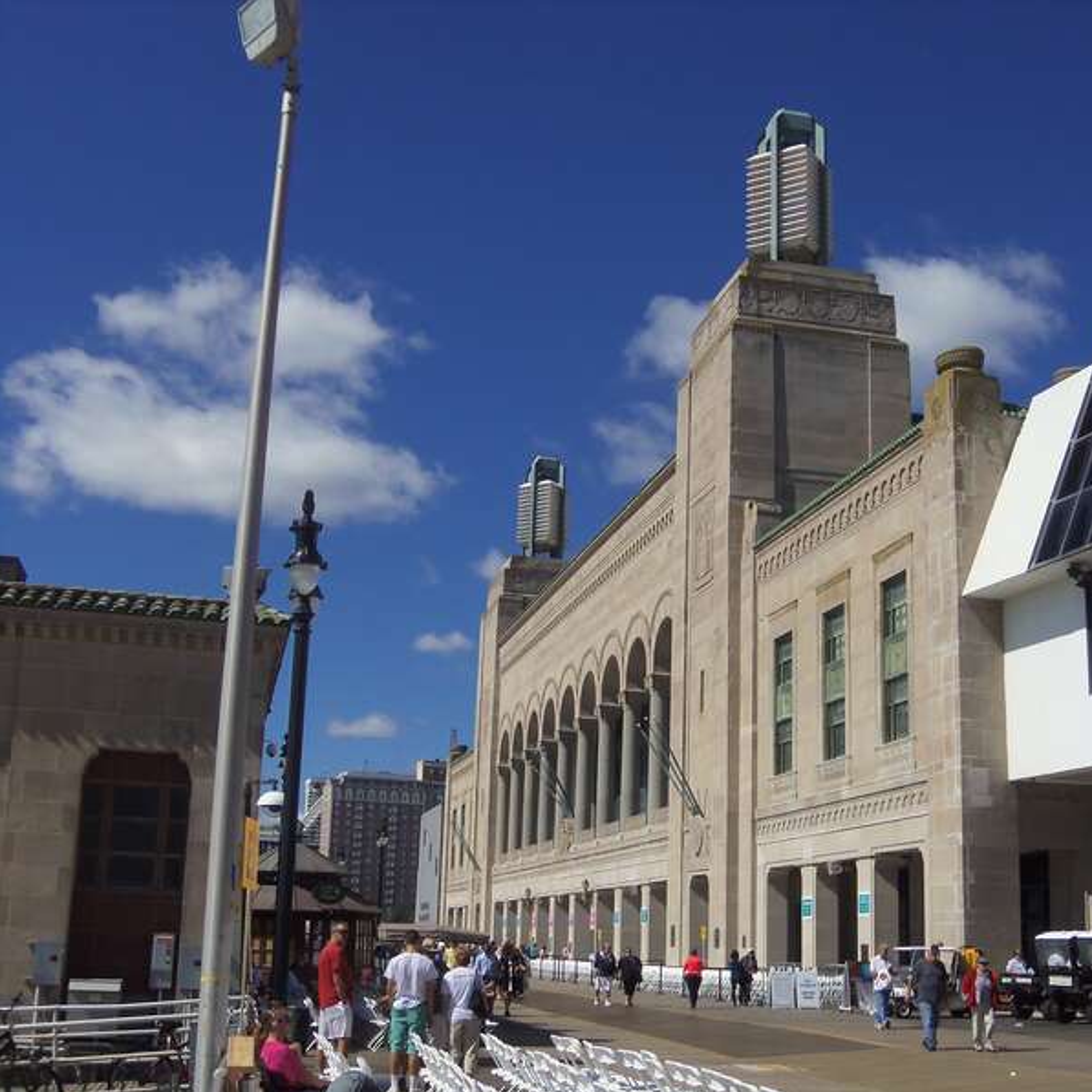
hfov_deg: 37.2
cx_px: 728
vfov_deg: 37.6
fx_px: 1606
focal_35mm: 45
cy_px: 547
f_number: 11.7
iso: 64
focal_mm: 6.8
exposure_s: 1/160
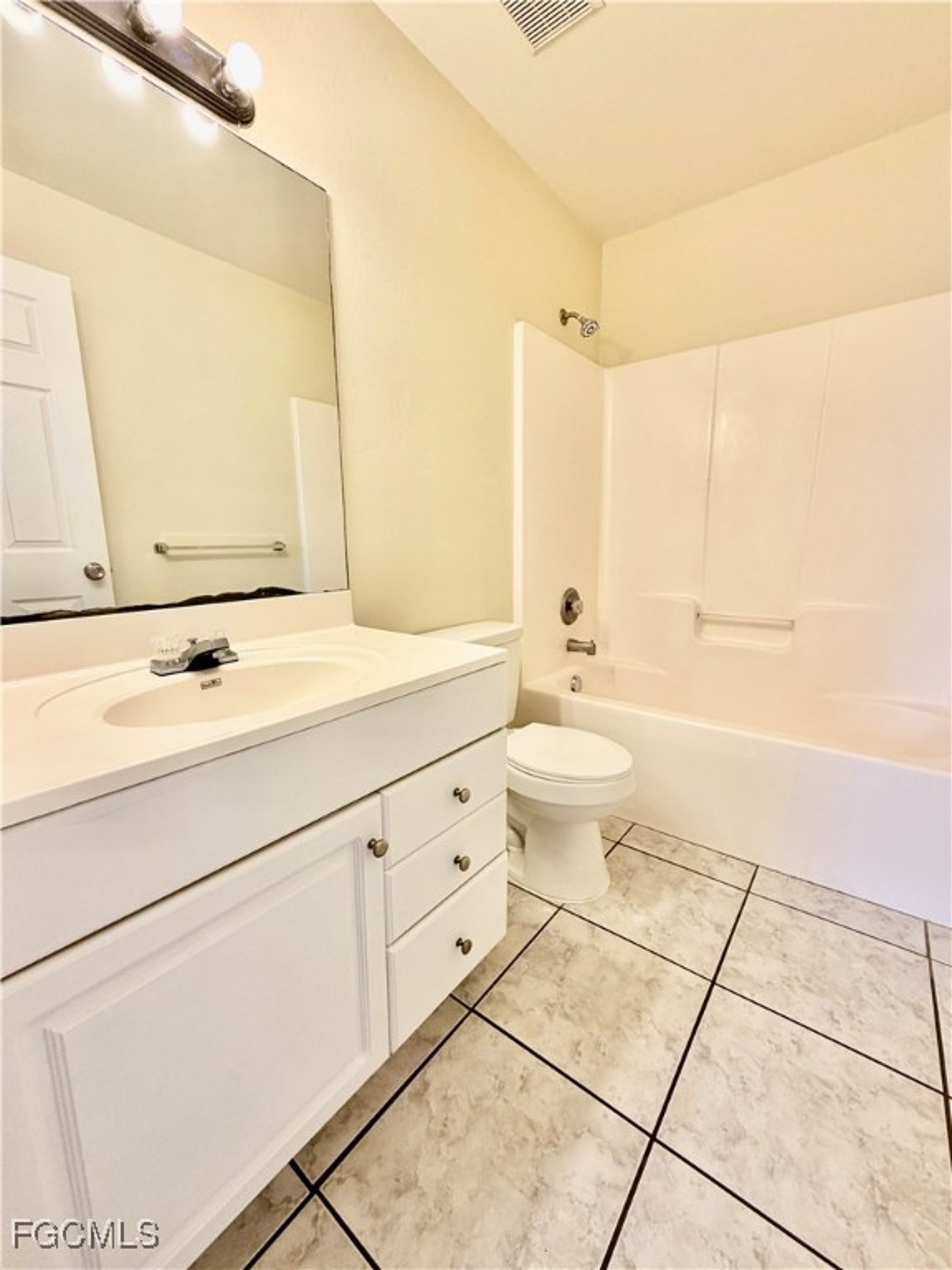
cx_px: 476
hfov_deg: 85.7
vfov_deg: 102.1
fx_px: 513
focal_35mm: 14
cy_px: 635
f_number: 2.2
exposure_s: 1/120
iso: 125
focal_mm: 2.22
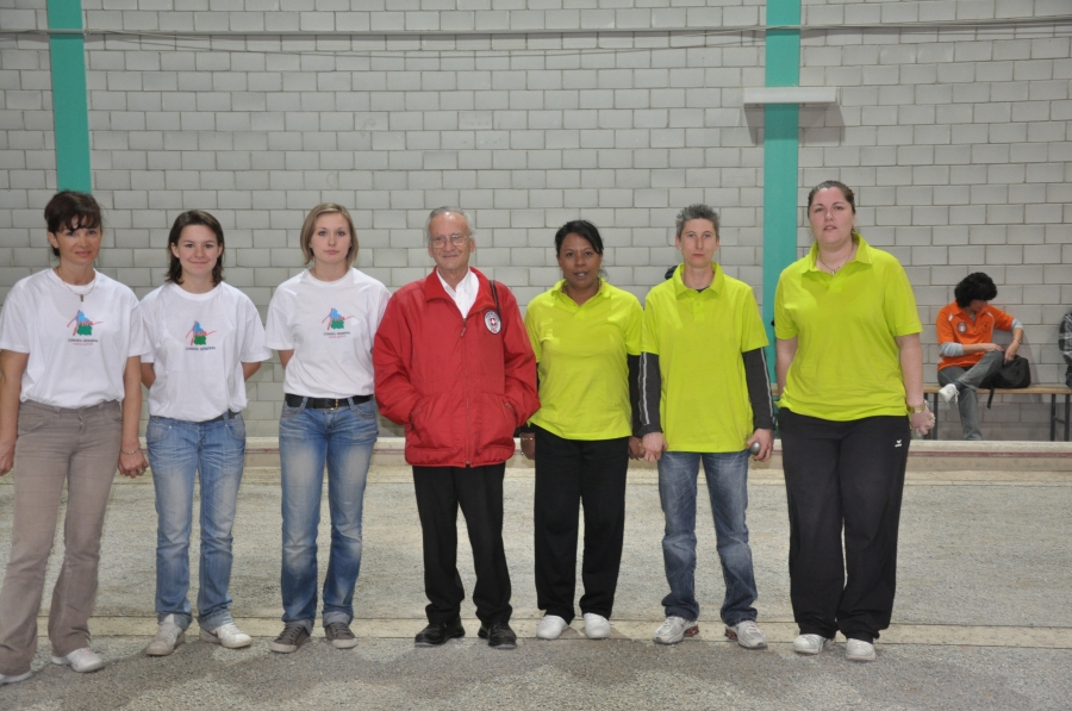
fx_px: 1516
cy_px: 356
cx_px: 536
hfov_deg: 38.9
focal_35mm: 51
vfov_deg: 26.4
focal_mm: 34
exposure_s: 1/60
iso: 800
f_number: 4.2
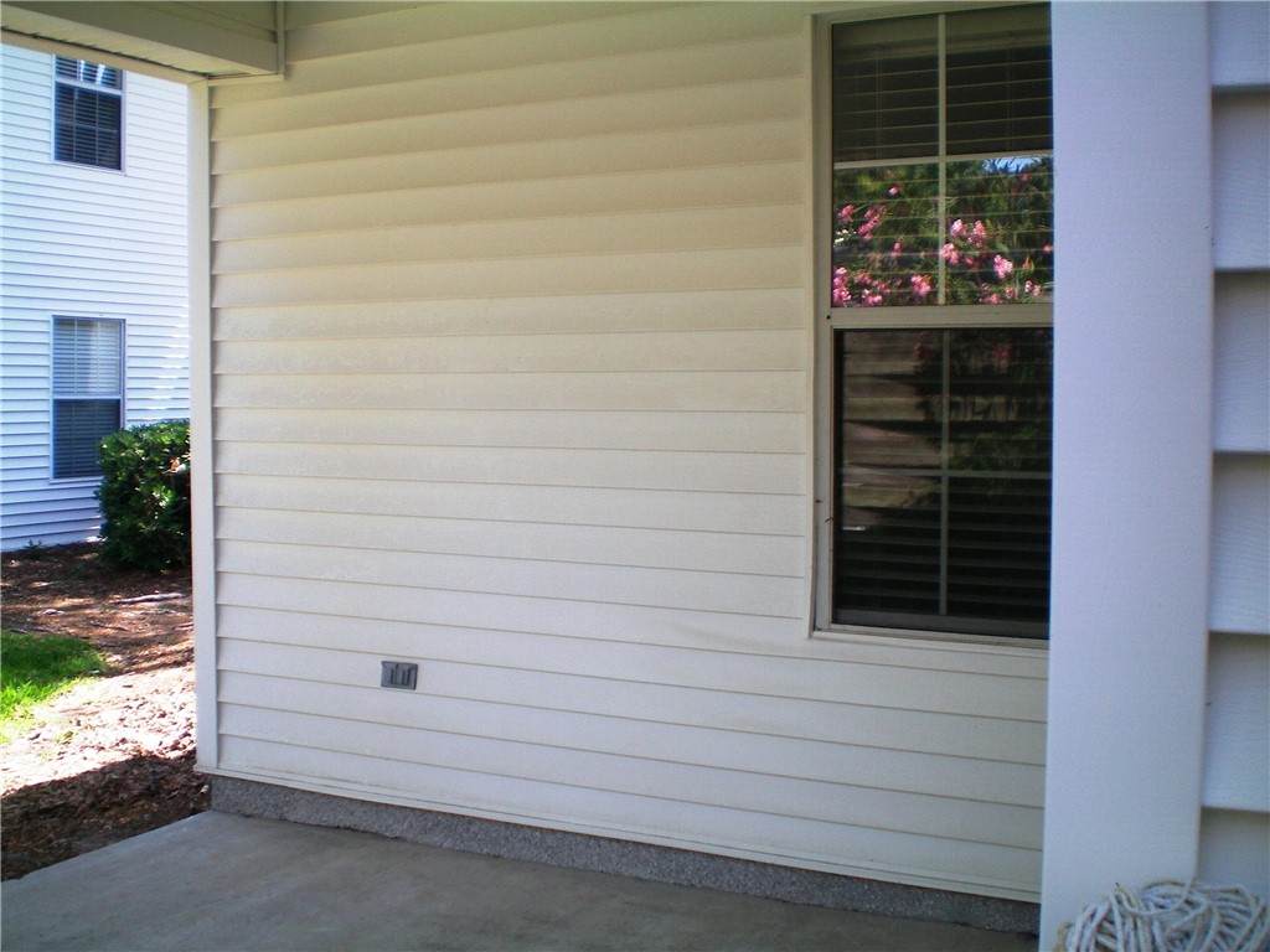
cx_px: 635
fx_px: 1394
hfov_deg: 49.0
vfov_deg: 37.7
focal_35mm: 38
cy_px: 476
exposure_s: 1/125
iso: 64
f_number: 3.1
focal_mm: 6.3
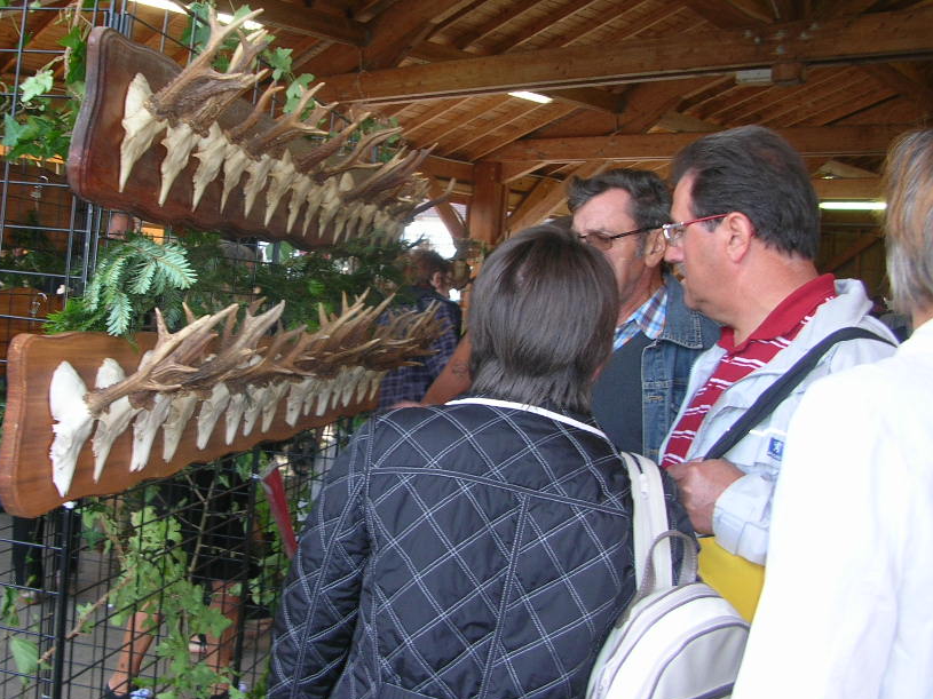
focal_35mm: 44
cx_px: 348
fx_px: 1186
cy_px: 284
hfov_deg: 42.6
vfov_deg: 32.8
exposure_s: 1/30
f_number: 2.8
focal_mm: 5.8
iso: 50
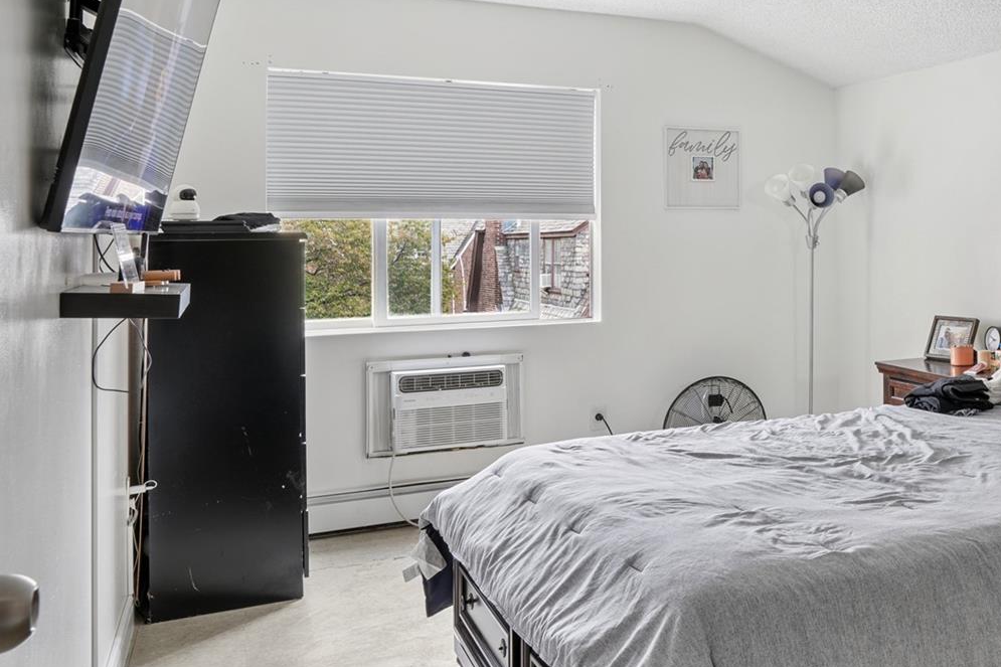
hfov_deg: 49.1
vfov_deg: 37.7
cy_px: 264
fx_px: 973
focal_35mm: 35
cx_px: 885
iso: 100
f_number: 11
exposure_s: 2
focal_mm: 17
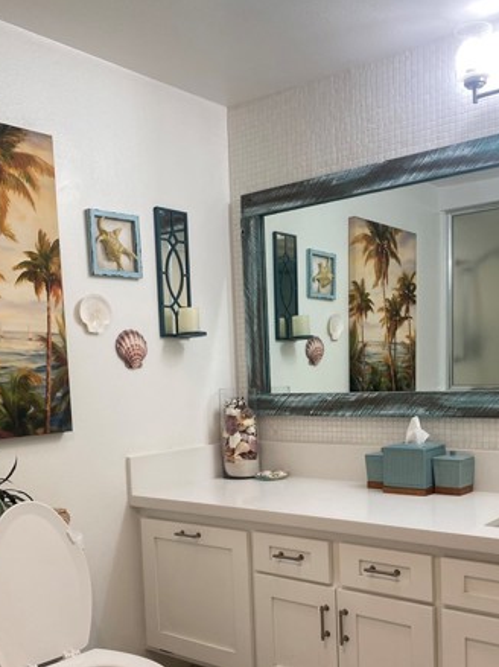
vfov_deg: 48.3
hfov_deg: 37.7
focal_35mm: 38
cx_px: 269
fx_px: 731
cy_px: 436
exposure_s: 1/120
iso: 100
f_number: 1.8
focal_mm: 4.25
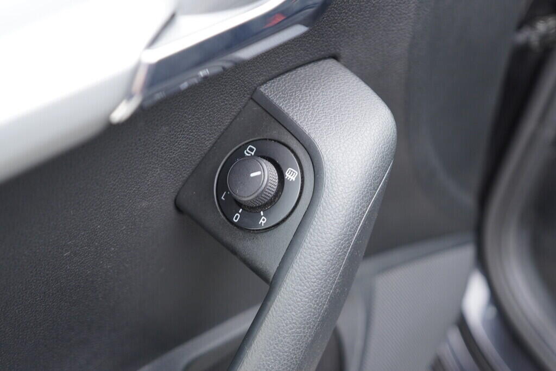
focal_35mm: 36
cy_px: 186
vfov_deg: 36.9
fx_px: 556
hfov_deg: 53.1
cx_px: 278
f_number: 2.8
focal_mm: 24
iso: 400
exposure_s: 1/40
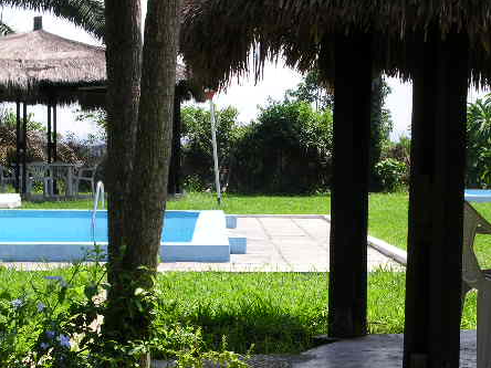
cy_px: 263
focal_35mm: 108
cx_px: 282
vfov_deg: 13.7
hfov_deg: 18.2
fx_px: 1532
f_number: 8
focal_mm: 15.4
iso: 100
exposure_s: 1/180
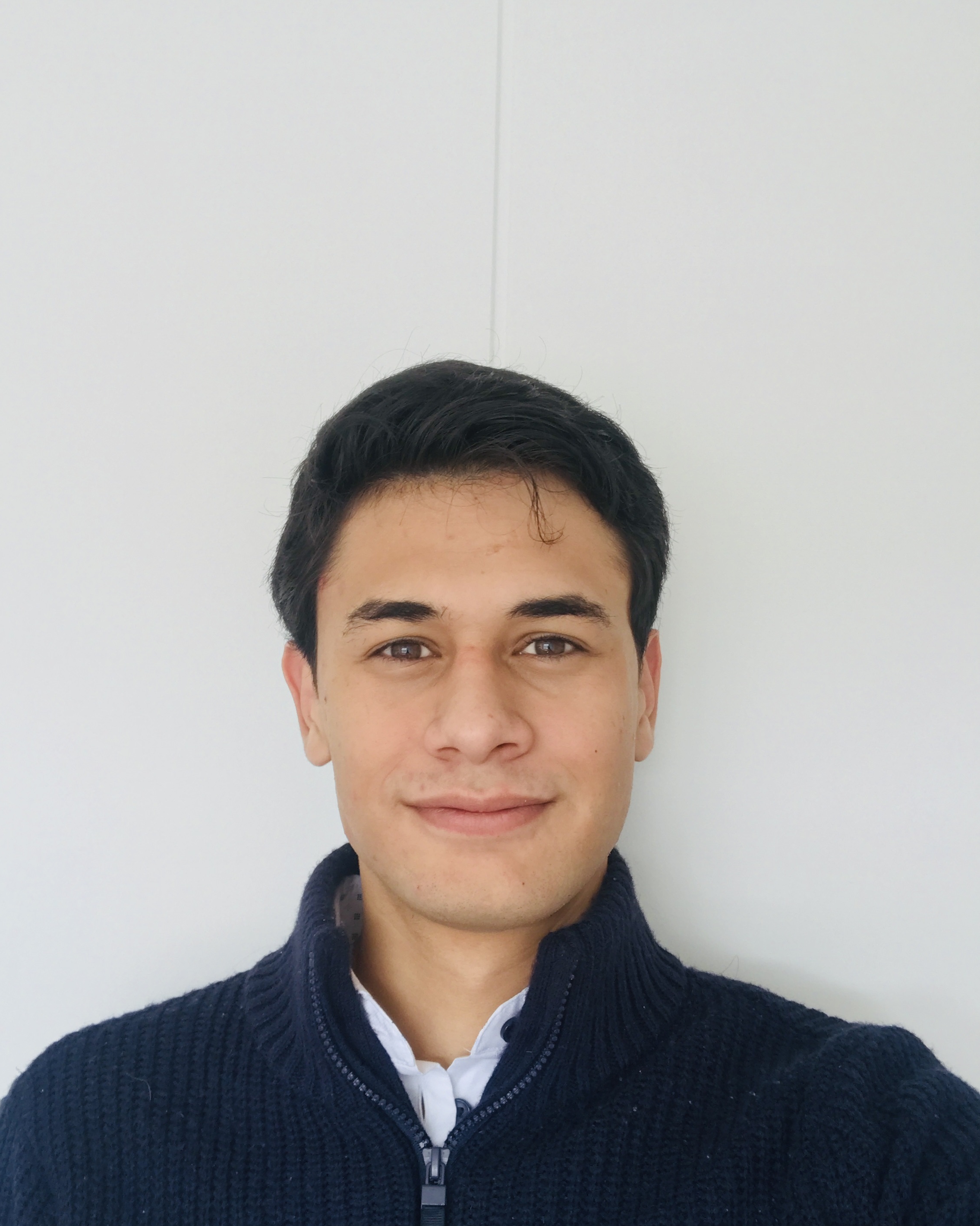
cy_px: 659
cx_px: 482
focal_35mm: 34
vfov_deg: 52.8
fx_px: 1233
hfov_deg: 43.4
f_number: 2.2
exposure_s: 1/40
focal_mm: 2.87
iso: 25
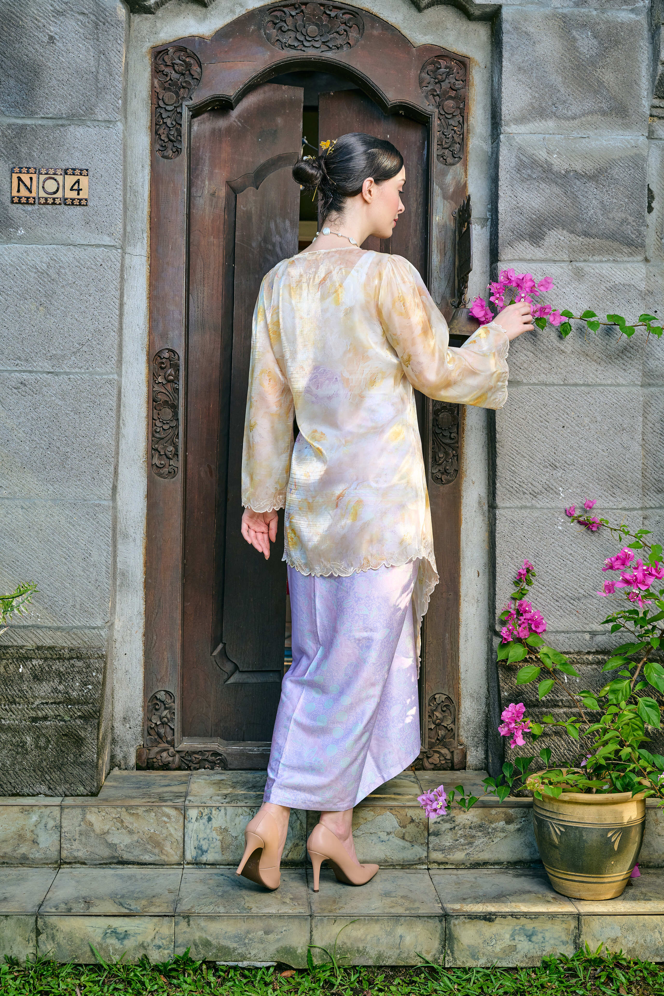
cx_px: 332
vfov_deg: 41.1
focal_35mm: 48
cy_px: 498
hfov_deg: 28.1
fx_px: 1328
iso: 250
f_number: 6.3
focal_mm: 48
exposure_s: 1/160
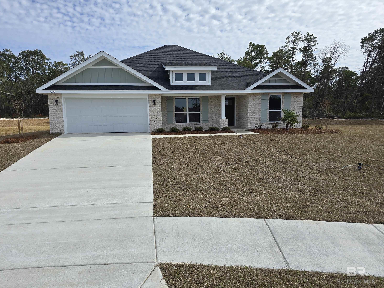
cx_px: 188
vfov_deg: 56.8
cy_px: 144
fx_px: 266
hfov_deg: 71.6
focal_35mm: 24
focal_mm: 6.3
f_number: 1.7
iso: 12
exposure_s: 1/1145
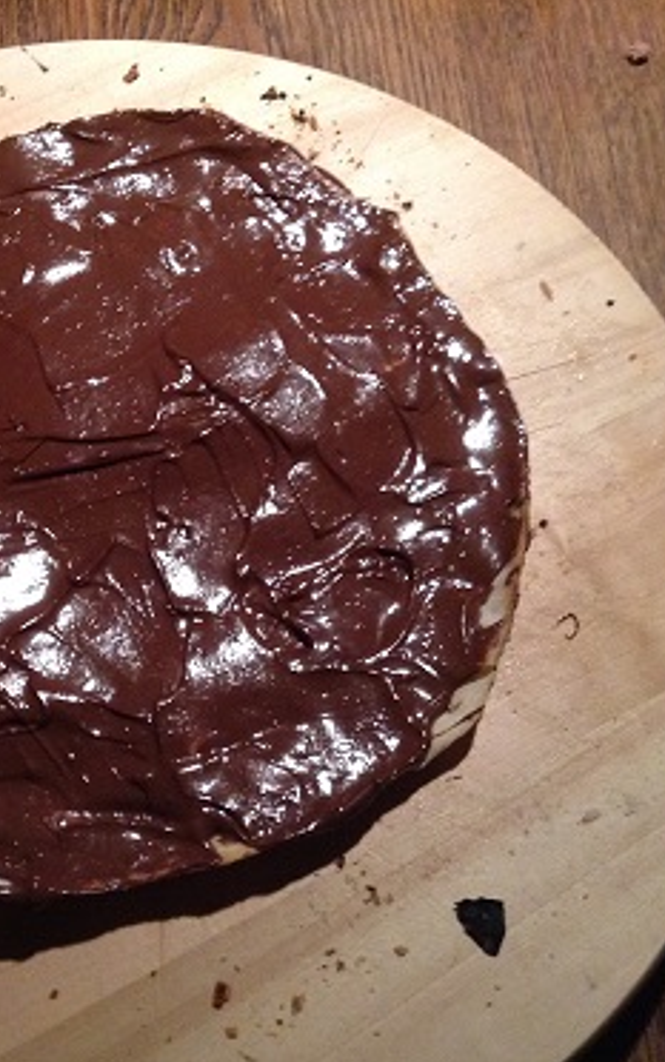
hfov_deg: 26.5
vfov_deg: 41.8
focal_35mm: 48
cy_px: 540
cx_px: 160
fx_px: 1390
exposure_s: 1/24
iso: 250
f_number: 2.4
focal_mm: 3.3
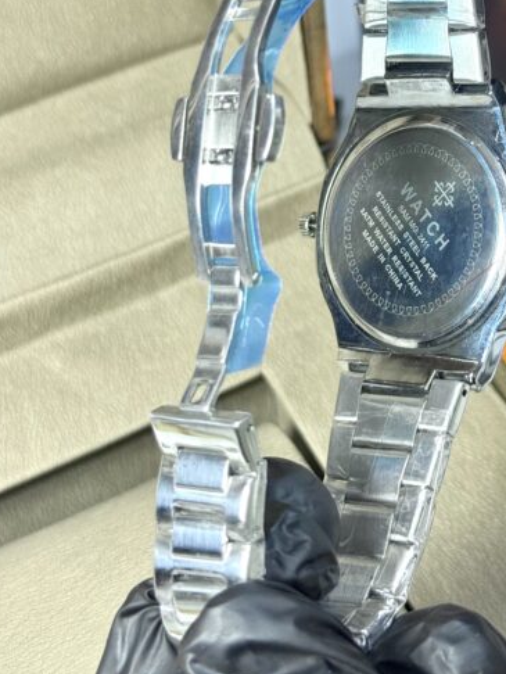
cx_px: 401
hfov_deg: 18.5
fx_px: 1538
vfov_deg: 24.4
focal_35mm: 79
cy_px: 169
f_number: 1.78
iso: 125
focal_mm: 6.76
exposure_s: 1/117
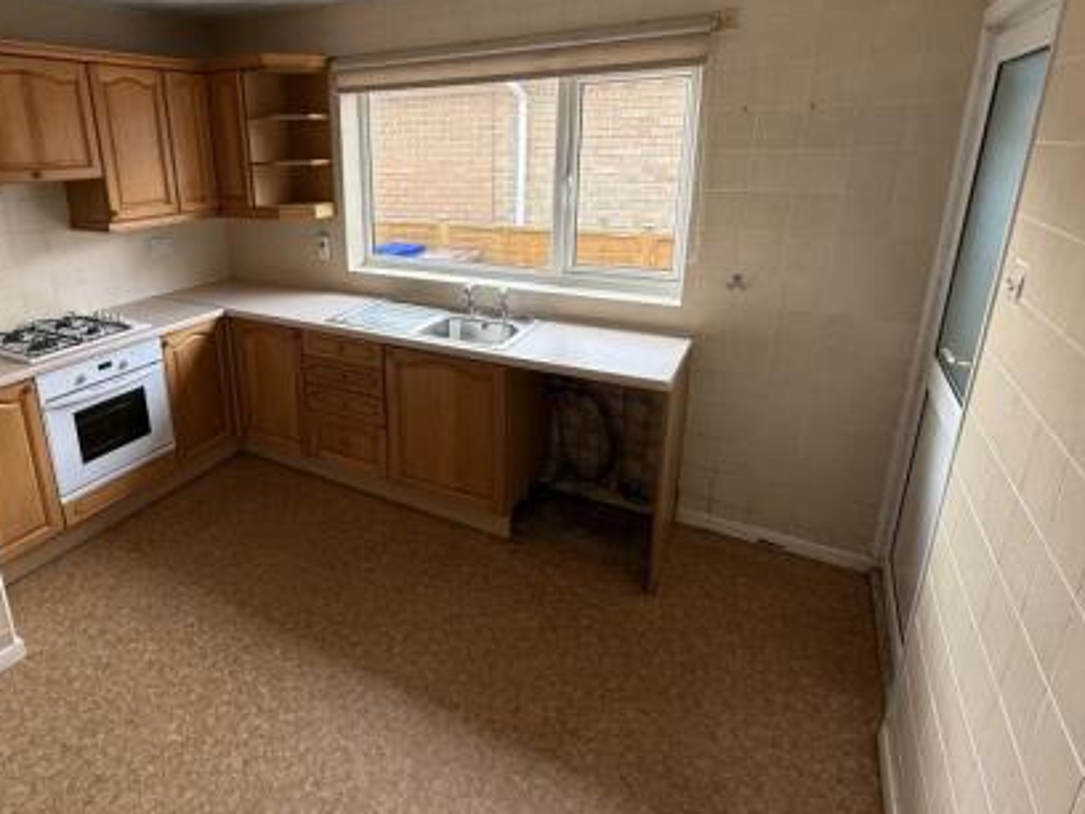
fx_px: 627
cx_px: 416
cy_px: 315
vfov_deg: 65.2
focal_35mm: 20
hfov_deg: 80.4
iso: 100
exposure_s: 1/99
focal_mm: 2.22
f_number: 2.2
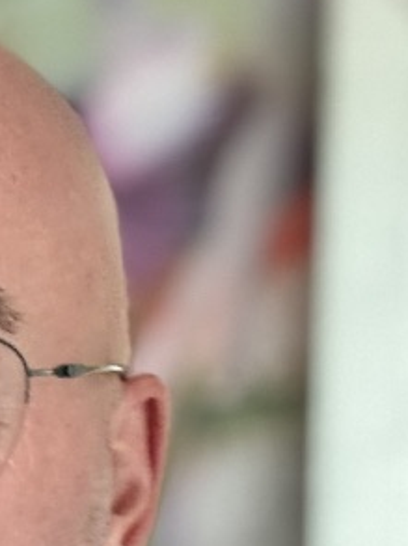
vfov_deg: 18.1
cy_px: 600
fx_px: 1654
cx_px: -270
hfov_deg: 13.0
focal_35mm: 105
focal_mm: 2.69
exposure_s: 1/60
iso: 160
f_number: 1.9
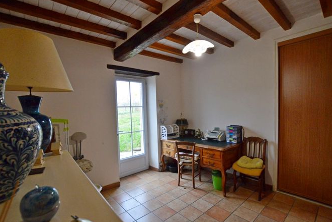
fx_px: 148
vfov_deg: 73.7
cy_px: 116
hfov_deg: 96.7
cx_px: 160
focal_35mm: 16
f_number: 3.5
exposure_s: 1/60
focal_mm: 10
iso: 800
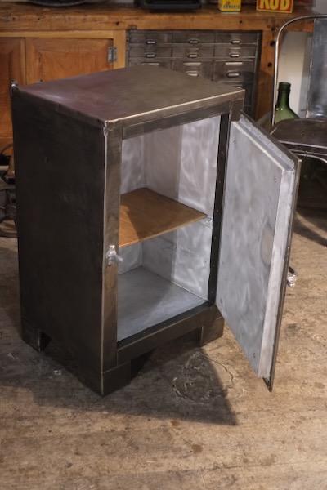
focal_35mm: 53
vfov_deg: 37.5
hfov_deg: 25.5
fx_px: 722
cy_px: 245
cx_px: 164
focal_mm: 35
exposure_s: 1/125
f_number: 3.6
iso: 3200
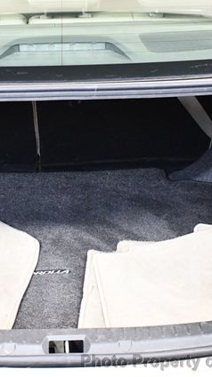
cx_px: 70
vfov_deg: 36.6
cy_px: 188
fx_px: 571
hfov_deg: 21.0
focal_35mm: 57
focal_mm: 18
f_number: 3.5
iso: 4000
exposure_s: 1/60
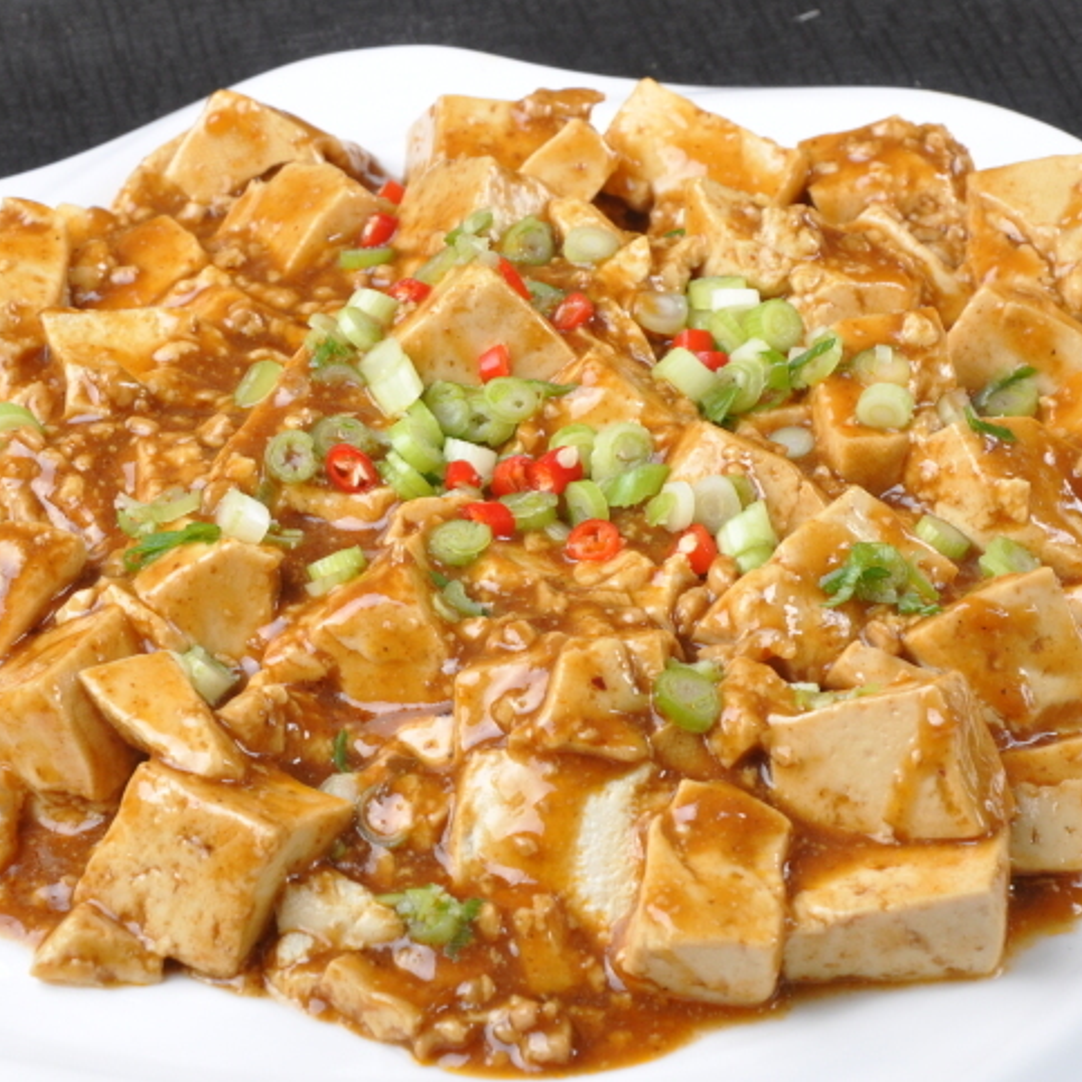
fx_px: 4774
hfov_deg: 12.9
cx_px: 538
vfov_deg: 12.9
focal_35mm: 135
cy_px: 562
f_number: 10
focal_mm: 50
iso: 640
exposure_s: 1/125
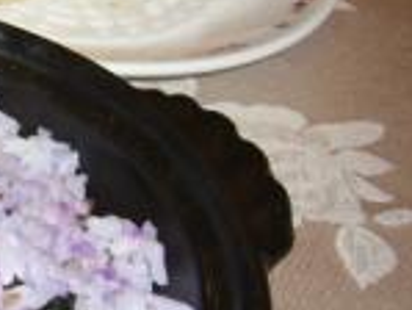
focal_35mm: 105
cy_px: 91
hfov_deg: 17.0
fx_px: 1251
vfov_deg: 14.1
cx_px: -196
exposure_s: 1/60
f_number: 2.8
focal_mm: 5.8
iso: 100
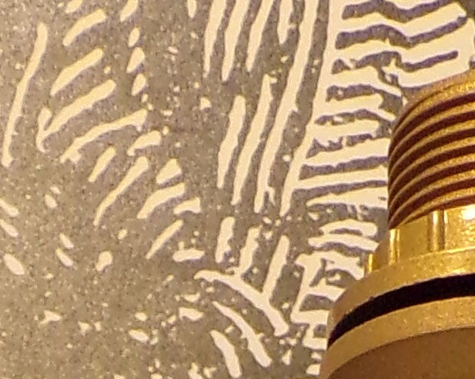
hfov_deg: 10.9
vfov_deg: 7.3
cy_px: 1308
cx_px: 553
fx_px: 2459
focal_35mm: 175
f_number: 3
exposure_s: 1/17
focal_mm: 4.3
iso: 289
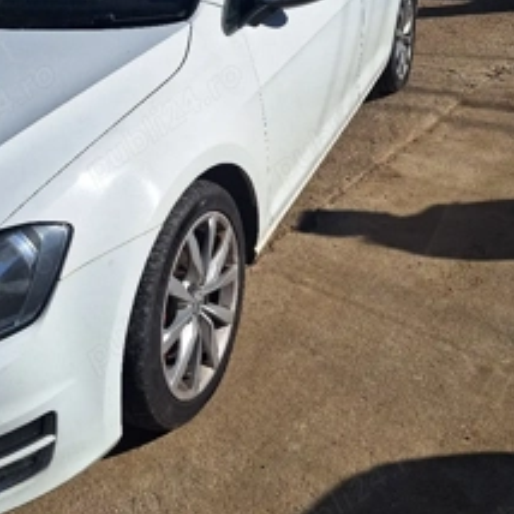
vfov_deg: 42.9
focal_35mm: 38
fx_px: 638
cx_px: 211
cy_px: 151
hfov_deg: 43.7
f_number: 1.8
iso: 40
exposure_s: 1/10000
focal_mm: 5.54
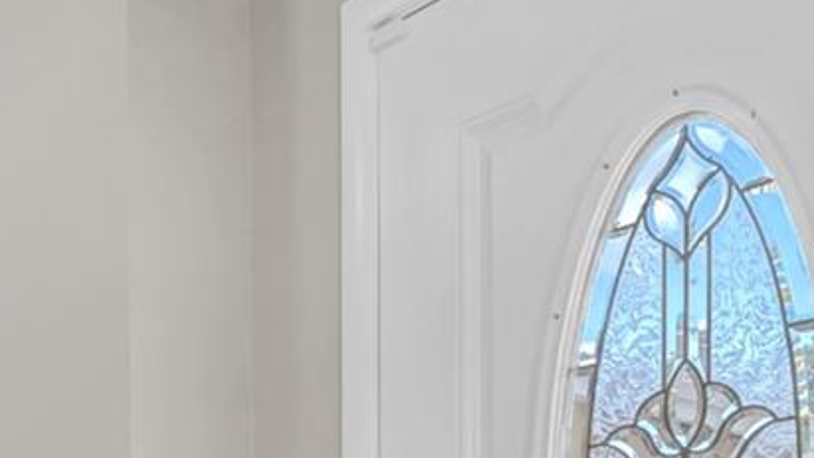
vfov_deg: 21.3
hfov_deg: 39.9
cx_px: 129
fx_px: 1057
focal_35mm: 49
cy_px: 648
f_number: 8
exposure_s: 1/60
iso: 800
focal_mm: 12
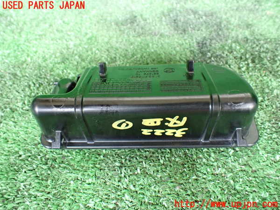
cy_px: 105
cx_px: 140
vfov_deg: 46.8
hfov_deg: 60.0
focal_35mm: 30
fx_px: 243
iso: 800
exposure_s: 1/80
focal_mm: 5.4
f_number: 2.3
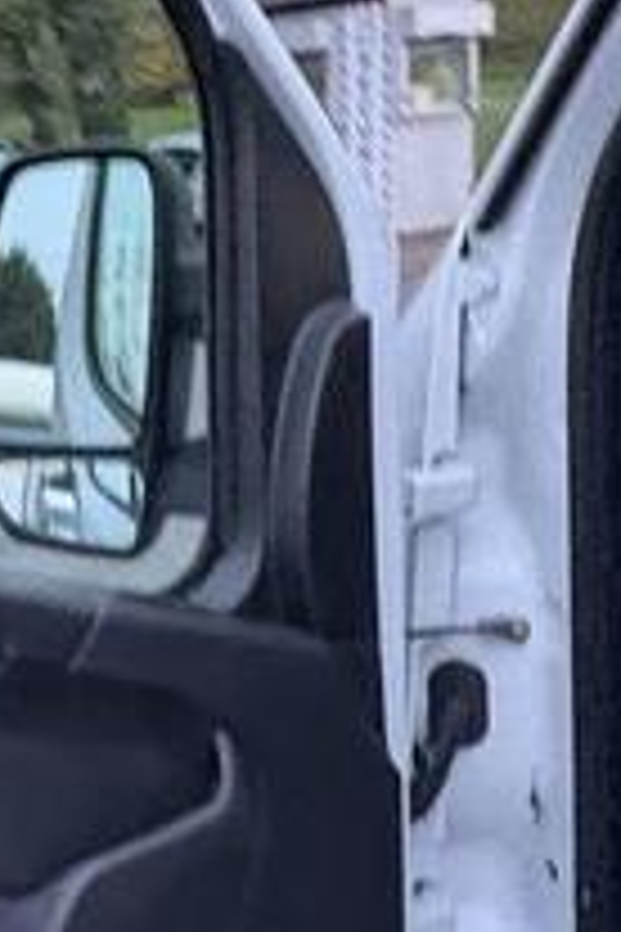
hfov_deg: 19.8
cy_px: 500
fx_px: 1630
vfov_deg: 31.9
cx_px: -189
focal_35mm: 63
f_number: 2.2
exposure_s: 1/51
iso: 1000
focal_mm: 2.22
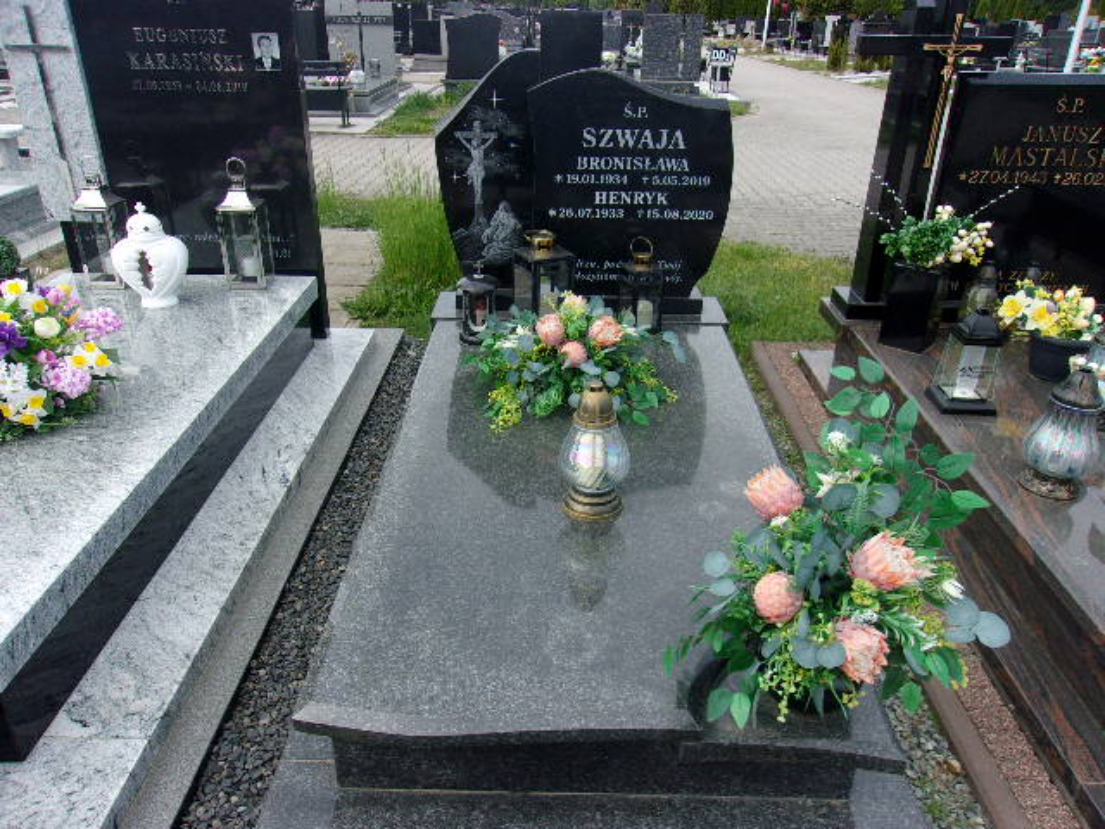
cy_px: 414
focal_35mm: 27
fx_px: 862
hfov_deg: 65.3
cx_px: 552
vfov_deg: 51.4
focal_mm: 4.9
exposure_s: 1/52
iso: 80
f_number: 10.4
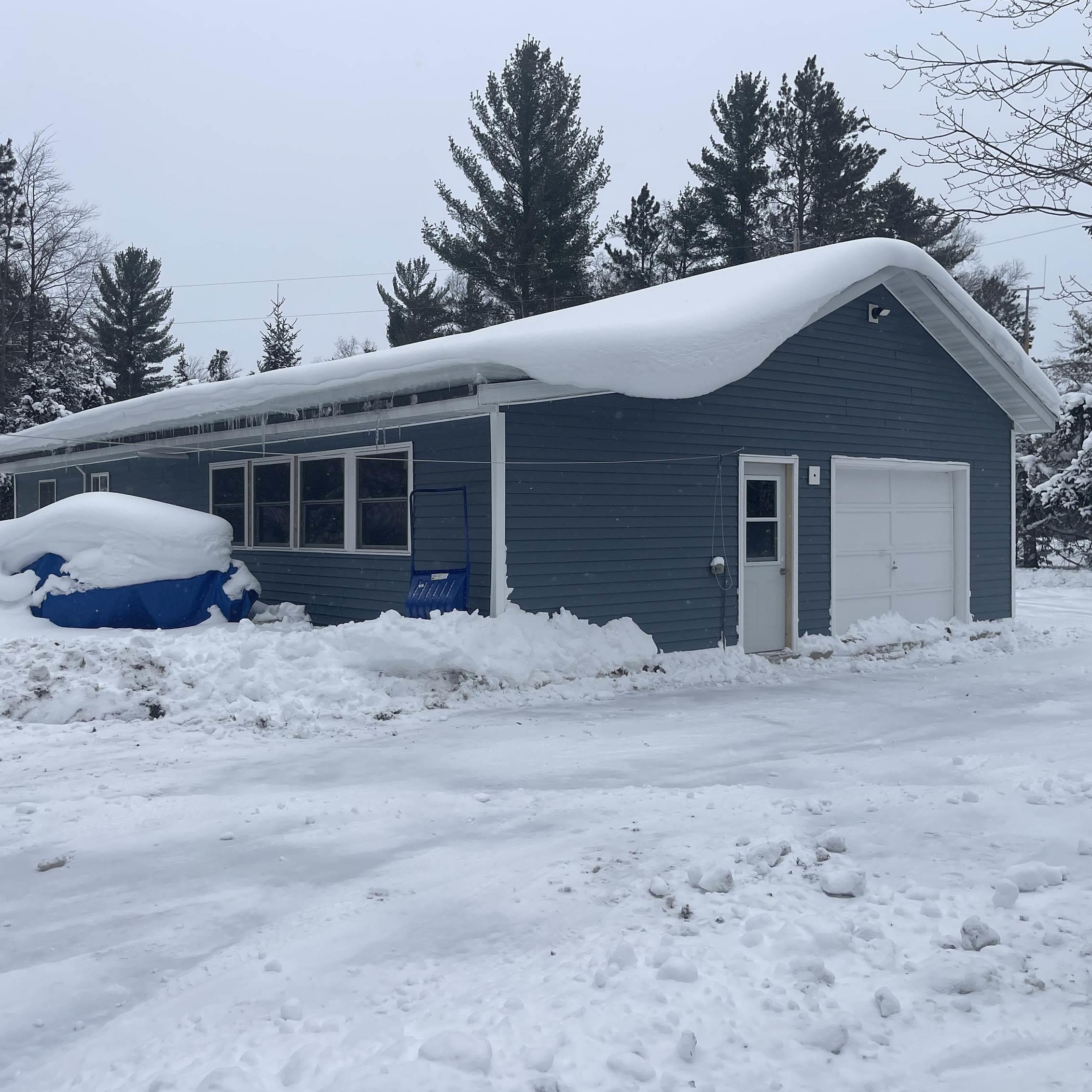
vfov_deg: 54.0
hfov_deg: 54.0
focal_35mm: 30
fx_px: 1071
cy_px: 538
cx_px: 536
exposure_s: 1/1667
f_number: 1.6
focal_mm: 5.1
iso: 32
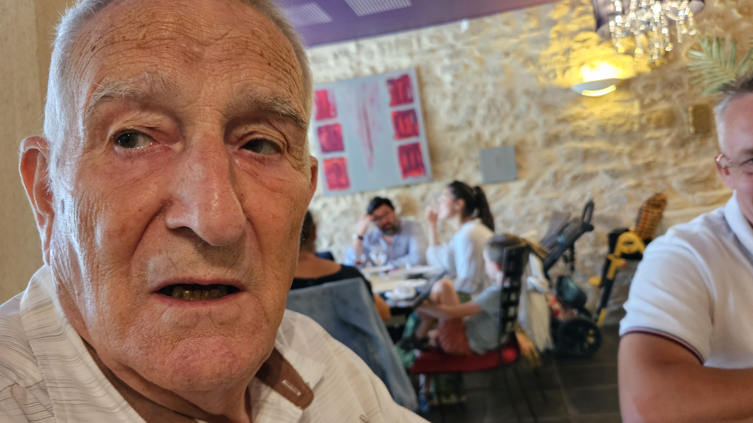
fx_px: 519
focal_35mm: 26
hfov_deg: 71.9
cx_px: 384
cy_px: 227
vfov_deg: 44.3
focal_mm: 5.4
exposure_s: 1/50
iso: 800
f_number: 1.8
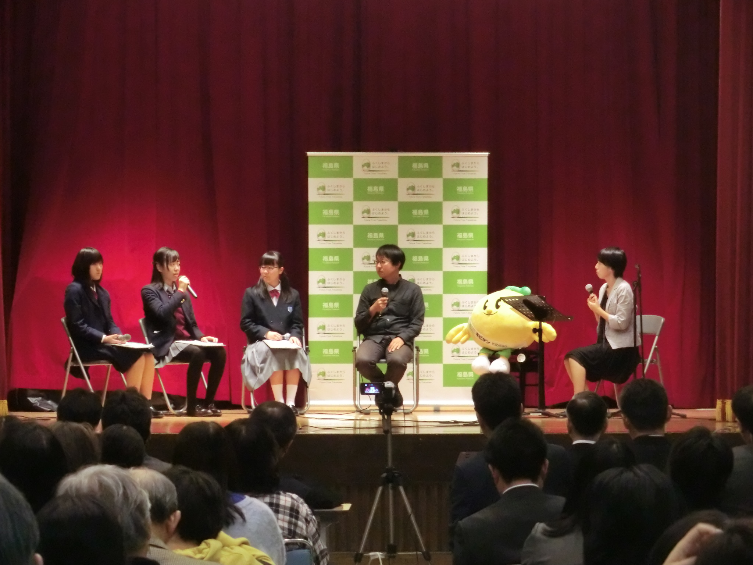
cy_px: 282
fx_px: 2676
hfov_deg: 16.0
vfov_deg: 12.0
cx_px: 376
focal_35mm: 123
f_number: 5.2
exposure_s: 1/60
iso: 800
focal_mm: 22
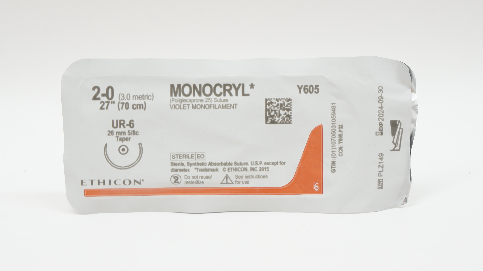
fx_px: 878
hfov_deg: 30.8
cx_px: 240
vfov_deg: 17.6
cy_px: 138
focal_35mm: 69
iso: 400
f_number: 7.1
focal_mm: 43
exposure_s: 1/40
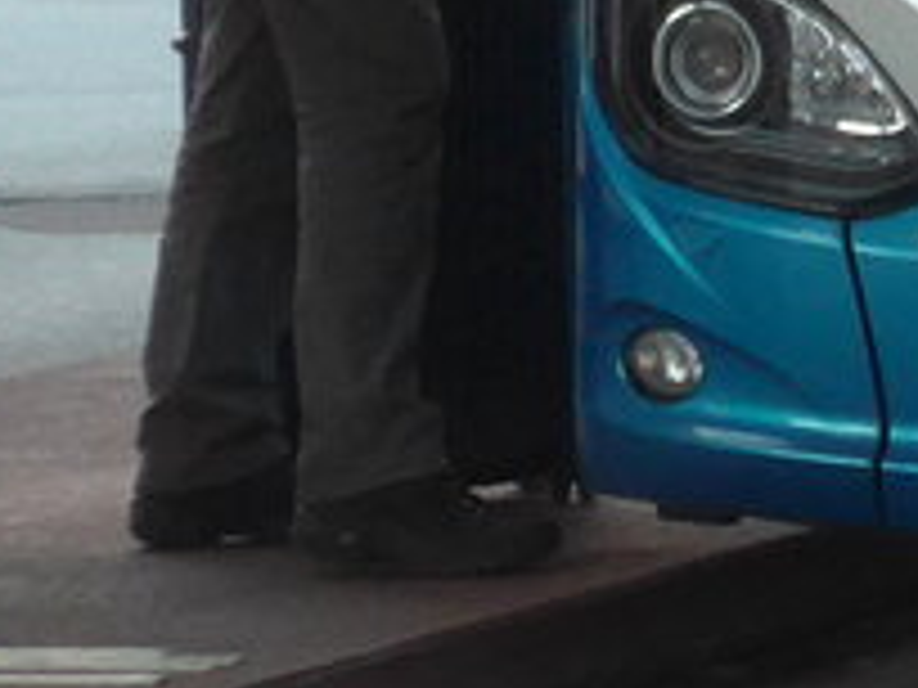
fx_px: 11536
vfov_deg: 3.4
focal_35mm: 435
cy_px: -832
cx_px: 2133
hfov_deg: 4.5
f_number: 4.2
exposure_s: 1/50
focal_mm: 15
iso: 400
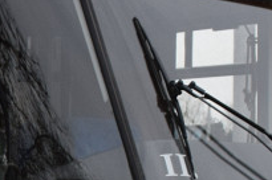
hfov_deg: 11.4
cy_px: 197
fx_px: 1328
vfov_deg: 7.7
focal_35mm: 176
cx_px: -88
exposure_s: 1/200
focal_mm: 20
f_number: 7.1
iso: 400
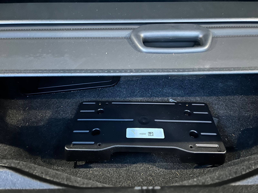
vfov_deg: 53.1
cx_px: 129
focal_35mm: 26
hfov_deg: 67.3
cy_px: 96
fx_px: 194
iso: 640
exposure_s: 1/9
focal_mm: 5.7
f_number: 1.5
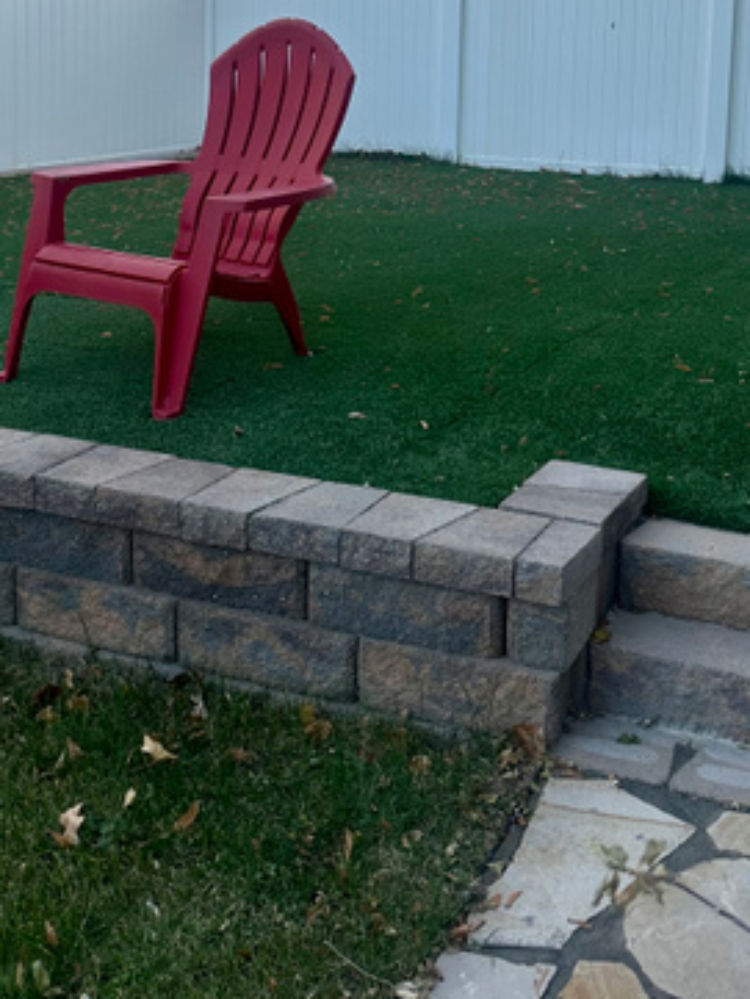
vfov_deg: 36.0
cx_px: 482
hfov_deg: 28.4
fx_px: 1472
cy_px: 172
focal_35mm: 51
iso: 80
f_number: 1.78
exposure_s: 1/1050
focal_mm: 6.86
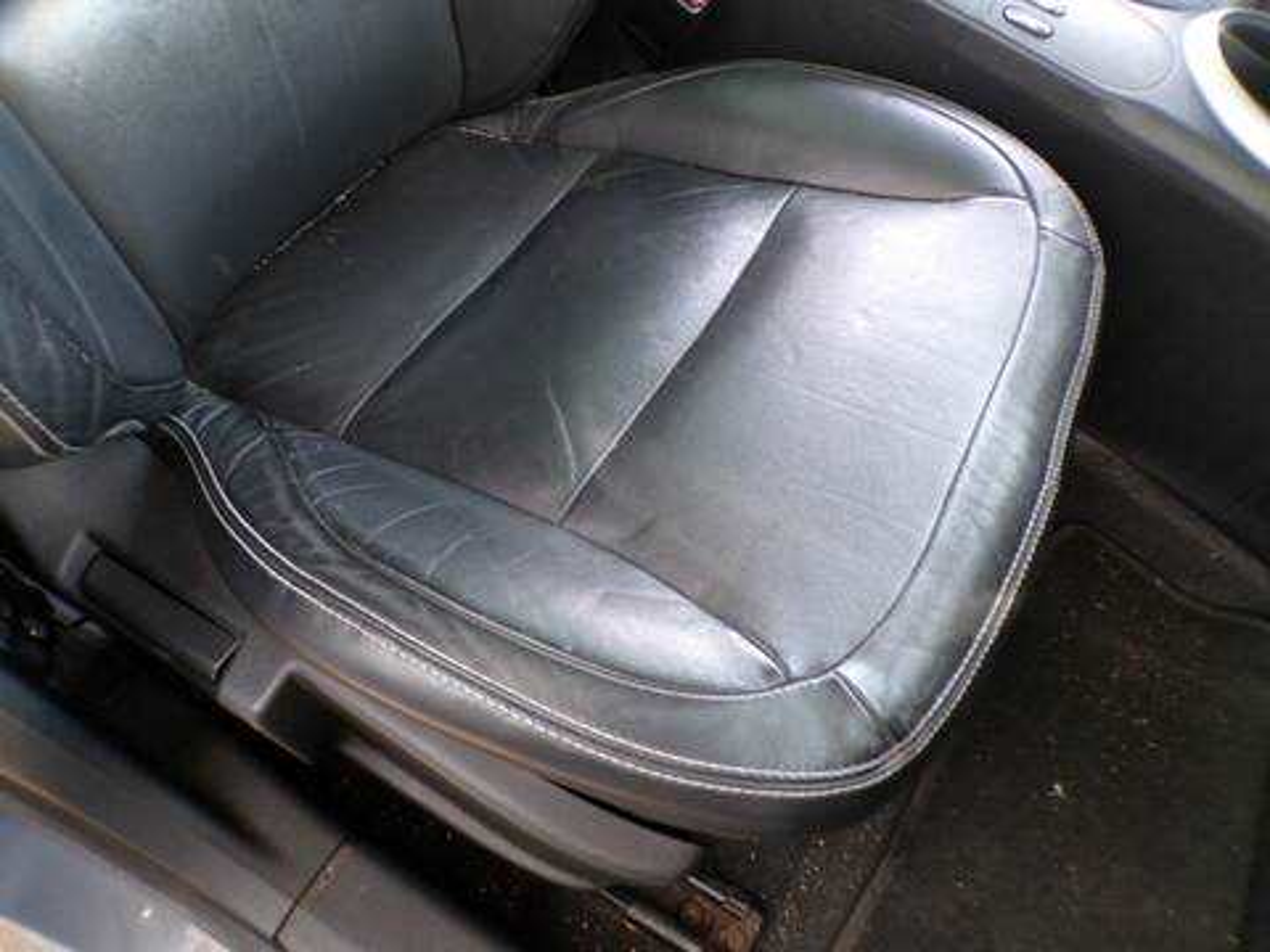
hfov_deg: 71.6
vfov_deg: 56.8
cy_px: 476
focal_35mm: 24
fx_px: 881
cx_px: 635
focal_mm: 4.3
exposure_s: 1/30
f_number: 3
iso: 200
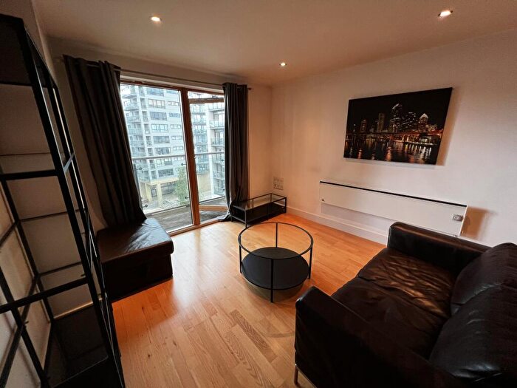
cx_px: 258
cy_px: 194
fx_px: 194
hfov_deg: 106.2
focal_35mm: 13
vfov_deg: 89.9
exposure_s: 1/100
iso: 200
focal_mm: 1.57
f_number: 1.8
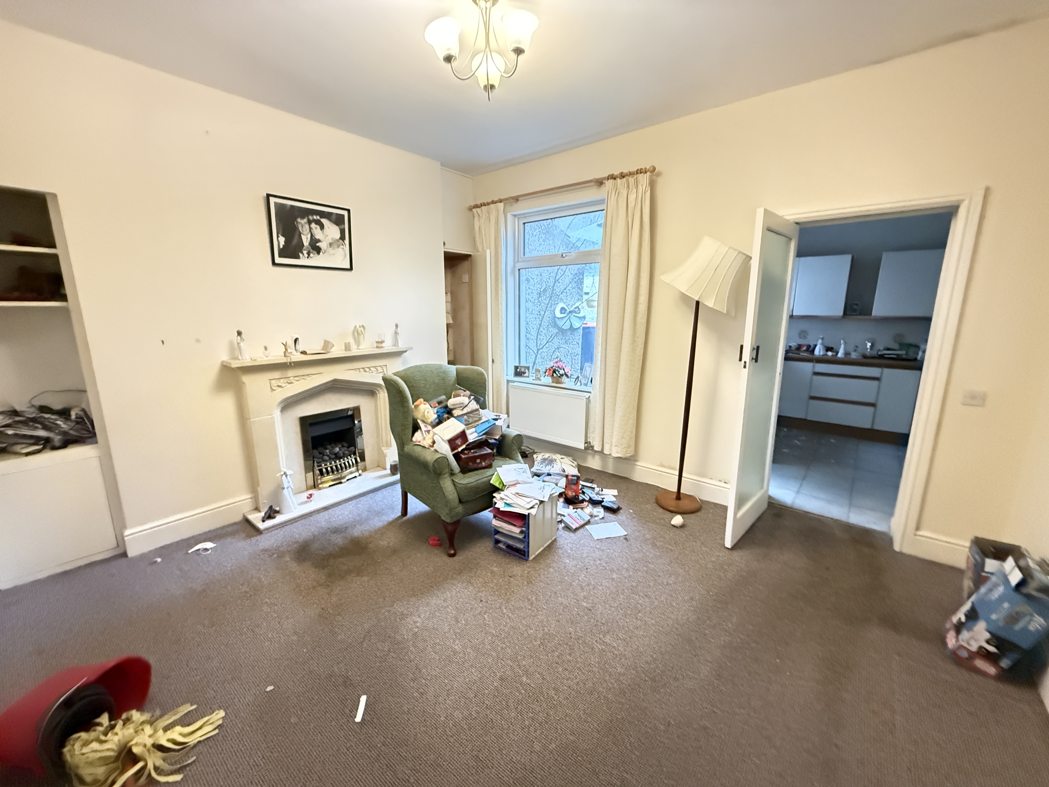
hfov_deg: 102.1
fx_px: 424
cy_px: 394
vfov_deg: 85.7
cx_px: 524
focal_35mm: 14
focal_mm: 2.22
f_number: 2.2
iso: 1600
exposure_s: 1/33
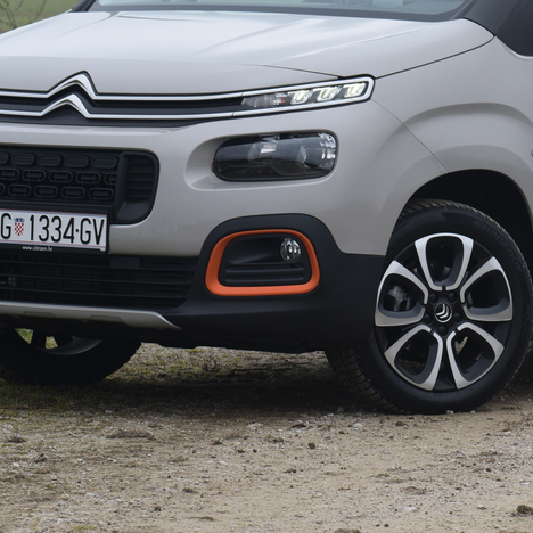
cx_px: 467
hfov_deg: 5.5
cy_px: 55
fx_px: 5592
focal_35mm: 321
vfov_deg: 5.4
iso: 400
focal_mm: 92
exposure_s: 1/250
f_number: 8
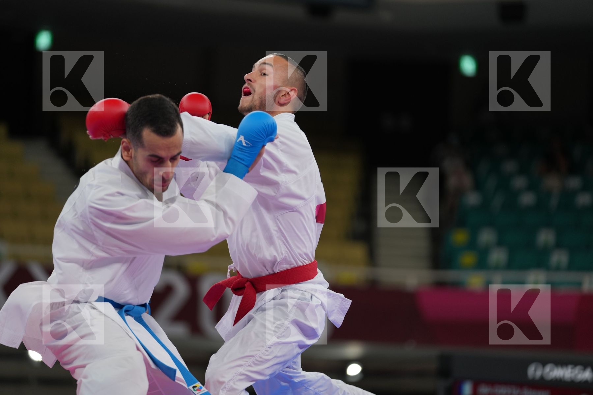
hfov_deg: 12.5
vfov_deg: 8.4
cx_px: 296
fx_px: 2701
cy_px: 198
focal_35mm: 164
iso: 500
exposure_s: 1/1000
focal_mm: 164
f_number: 2.8
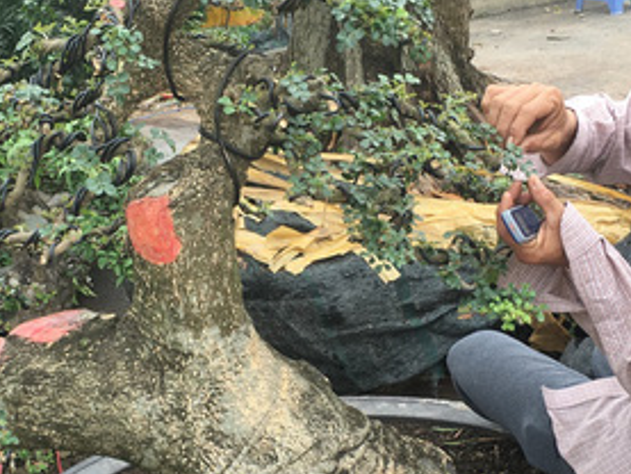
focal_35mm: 67
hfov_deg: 28.9
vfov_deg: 21.9
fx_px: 1222
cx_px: 273
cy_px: 319
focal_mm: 4.15
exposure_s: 1/123
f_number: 2.2
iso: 25
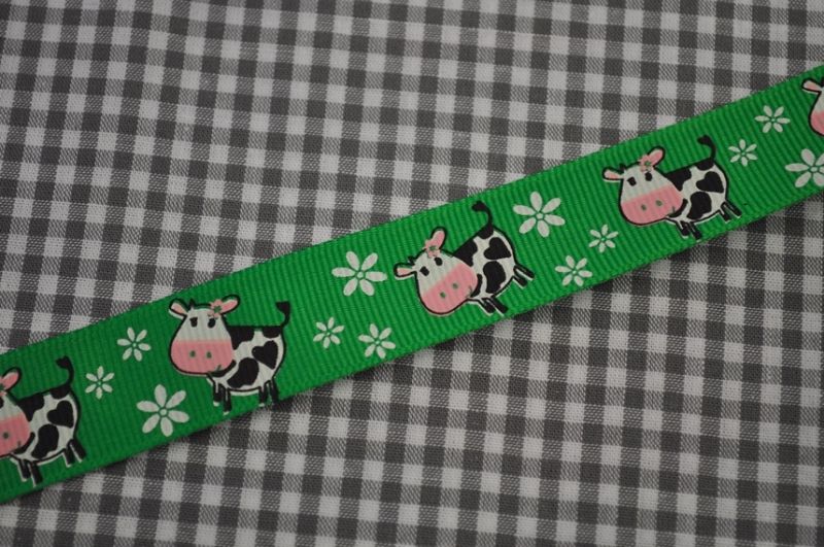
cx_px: 412
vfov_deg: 19.7
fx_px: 1577
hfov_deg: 29.3
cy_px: 274
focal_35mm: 69
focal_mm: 46
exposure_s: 1/60
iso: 450
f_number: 5.3
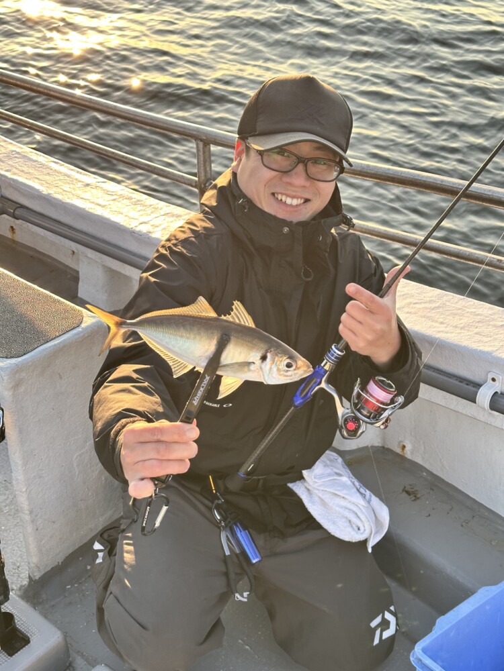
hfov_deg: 30.3
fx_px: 932
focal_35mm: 48
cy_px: 336
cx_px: 252
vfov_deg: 39.7
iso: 64
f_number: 1.78
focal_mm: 6.86
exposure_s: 1/458
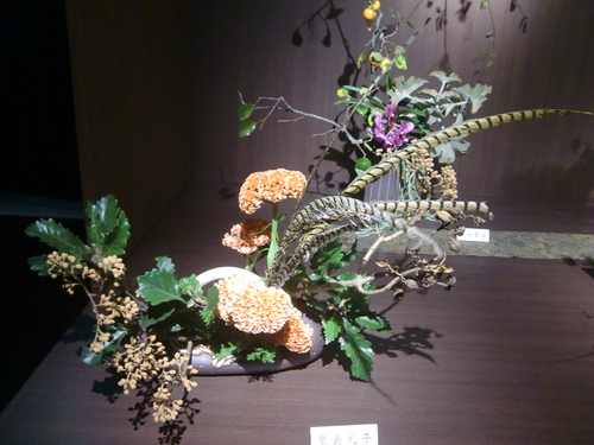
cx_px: 297
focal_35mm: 33
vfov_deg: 42.9
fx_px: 566
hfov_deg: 55.4
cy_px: 222
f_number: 2.7
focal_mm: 5.8
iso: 400
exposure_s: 1/20
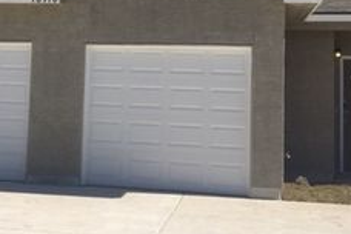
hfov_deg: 30.1
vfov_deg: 20.4
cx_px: 100
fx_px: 643
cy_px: 44
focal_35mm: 66
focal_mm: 4.15
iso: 25
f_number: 2.2
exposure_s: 1/3205
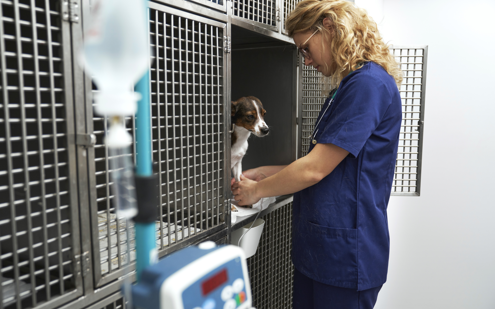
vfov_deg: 41.8
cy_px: 155
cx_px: 250
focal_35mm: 30
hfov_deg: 62.9
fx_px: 405
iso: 500
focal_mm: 29
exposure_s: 1/160
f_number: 2.8
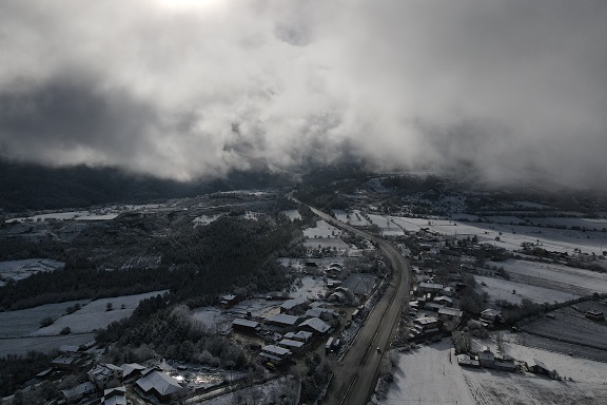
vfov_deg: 49.5
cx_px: 309
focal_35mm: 26
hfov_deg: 69.4
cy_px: 180
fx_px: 438
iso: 100
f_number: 2.8
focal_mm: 4.5
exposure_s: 1/6000
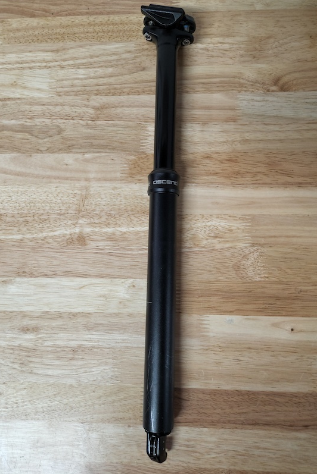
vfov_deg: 73.7
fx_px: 317
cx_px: 157
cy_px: 237
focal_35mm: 24
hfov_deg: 53.2
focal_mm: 5.4
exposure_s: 1/60
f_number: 1.8
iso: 100
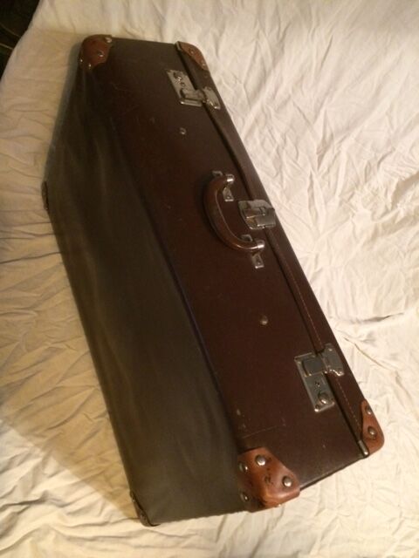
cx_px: 210
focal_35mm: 29
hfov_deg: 48.2
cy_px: 279
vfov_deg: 61.7
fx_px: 468
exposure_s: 1/17
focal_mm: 4.15
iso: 500
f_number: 2.2
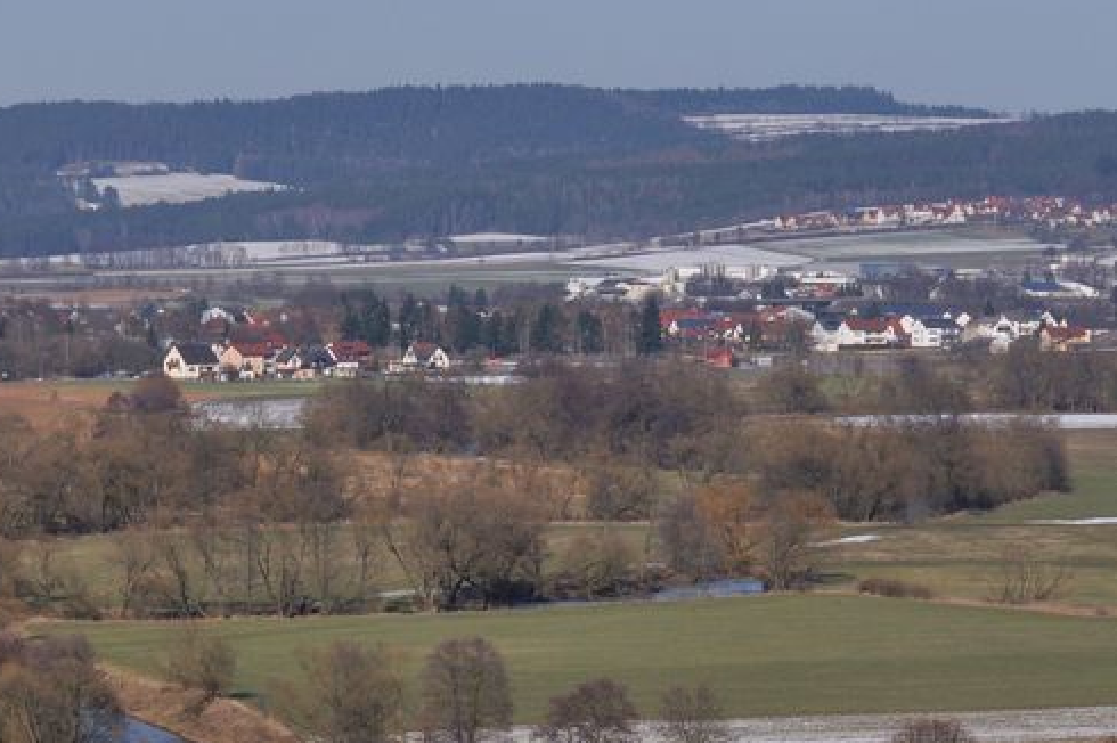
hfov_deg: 9.6
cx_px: 39
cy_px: 716
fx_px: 6604
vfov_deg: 6.4
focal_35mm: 213
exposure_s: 1/800
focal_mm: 68
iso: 200
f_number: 10
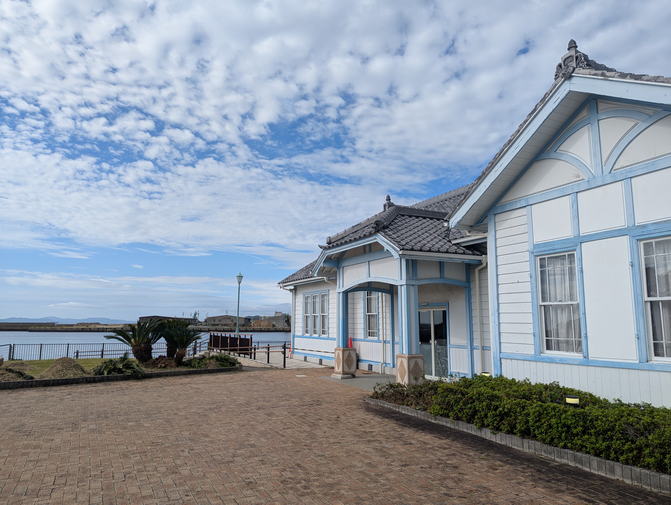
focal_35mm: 24
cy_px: 252
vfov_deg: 56.9
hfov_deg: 71.5
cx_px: 336
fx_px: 466
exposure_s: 1/2695
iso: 57
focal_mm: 6.81
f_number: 1.85
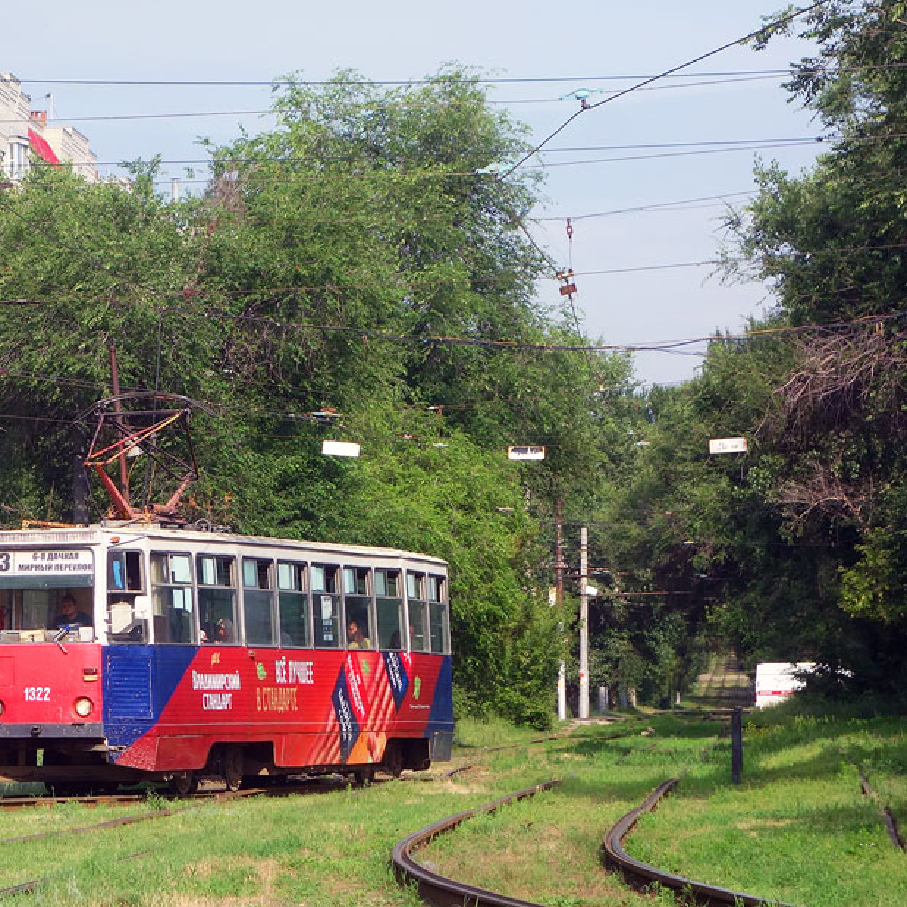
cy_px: 361
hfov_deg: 10.9
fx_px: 4743
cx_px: 139
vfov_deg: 10.9
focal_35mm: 160
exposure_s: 1/500
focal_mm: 35.96
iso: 125
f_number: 5
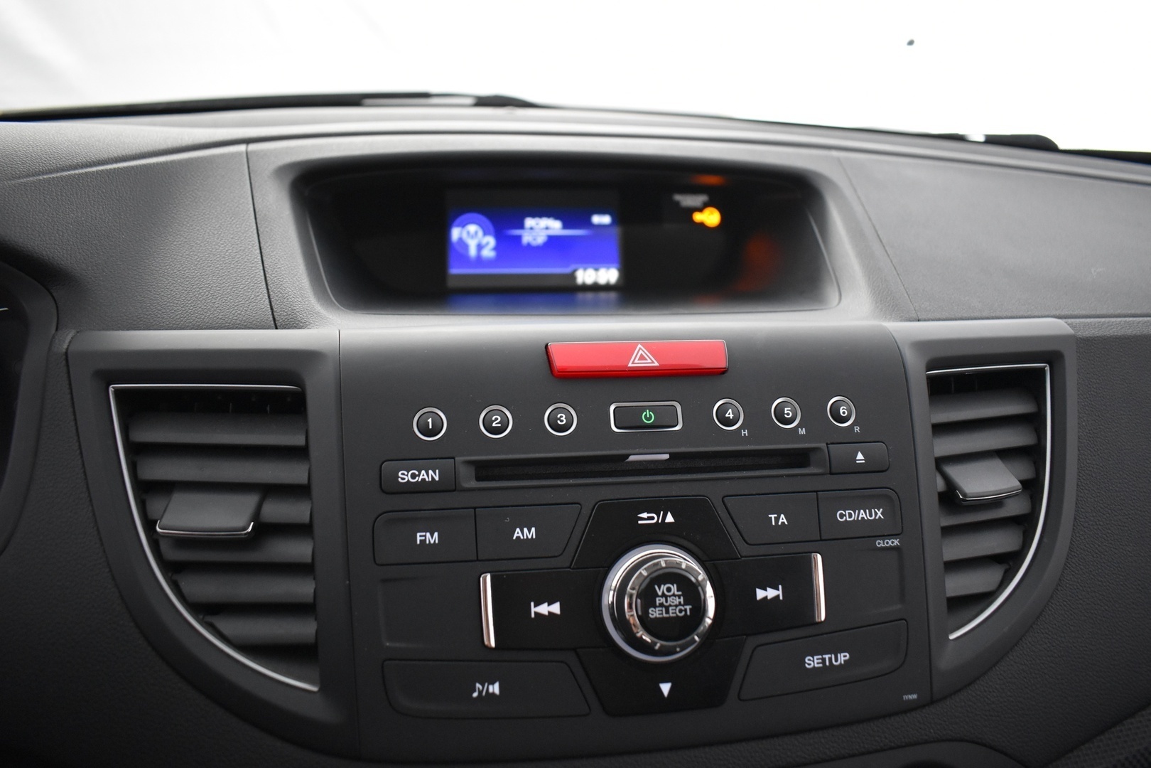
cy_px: 384
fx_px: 863
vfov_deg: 47.9
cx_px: 576
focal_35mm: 27
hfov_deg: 67.4
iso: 2200
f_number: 3.5
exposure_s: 1/30
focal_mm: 18
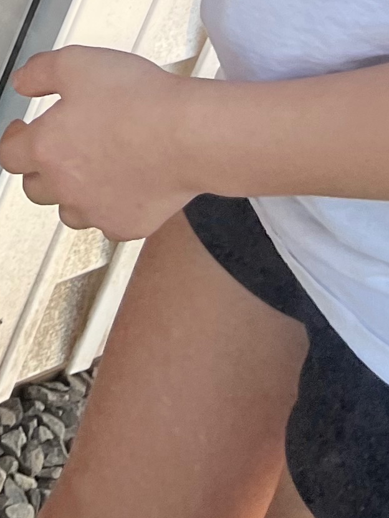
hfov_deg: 11.5
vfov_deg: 12.3
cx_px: -114
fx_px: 1888
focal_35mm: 126
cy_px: -730
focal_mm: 5.1
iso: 40
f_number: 1.6
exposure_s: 1/209
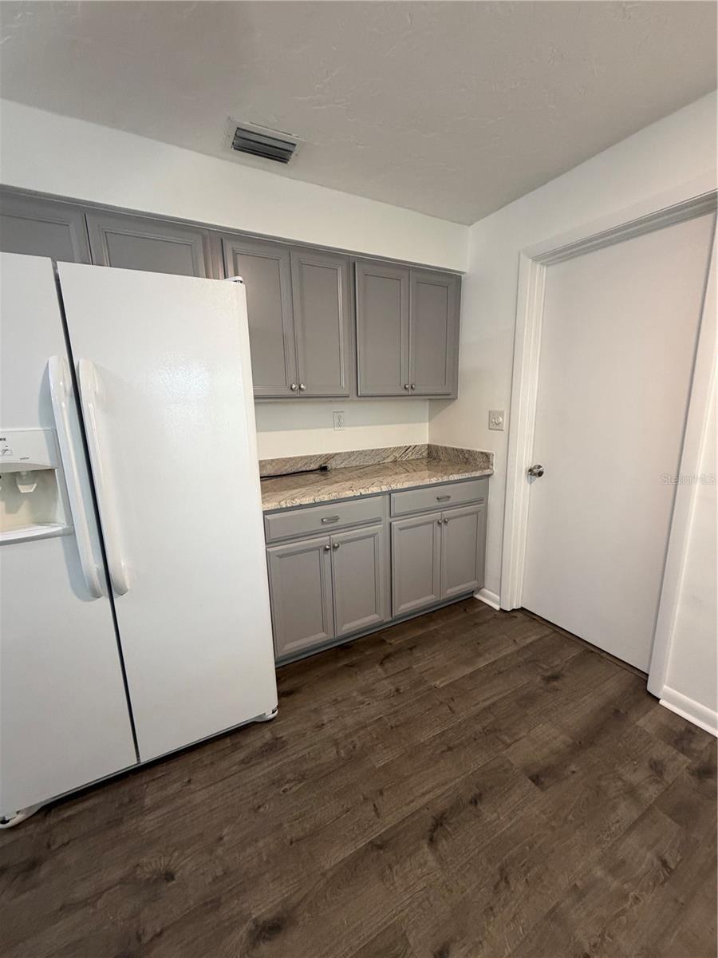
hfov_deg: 85.7
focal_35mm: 14
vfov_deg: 102.1
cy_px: 479
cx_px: 359
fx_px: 387
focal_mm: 2.22
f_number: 2.2
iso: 250
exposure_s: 1/60
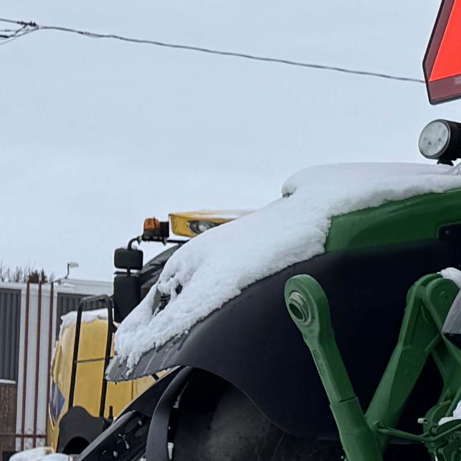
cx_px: 1202
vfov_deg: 11.2
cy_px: 532
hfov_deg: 9.7
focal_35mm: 154
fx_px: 2320
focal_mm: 6.76
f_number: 1.78
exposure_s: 1/1767
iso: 80
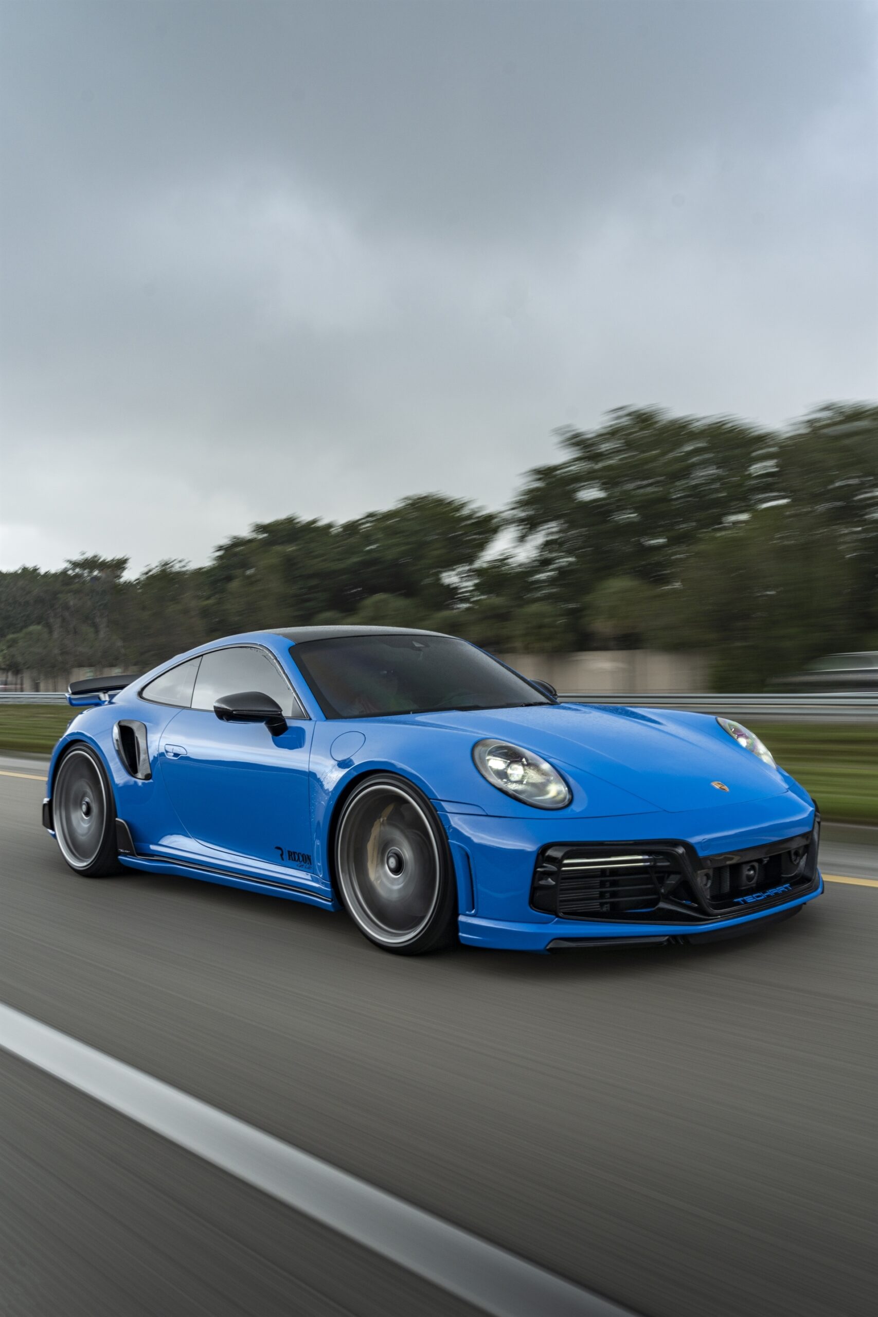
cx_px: 439
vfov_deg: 73.7
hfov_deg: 53.1
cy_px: 658
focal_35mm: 24
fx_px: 878
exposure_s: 1/13
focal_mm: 24
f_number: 11
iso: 80
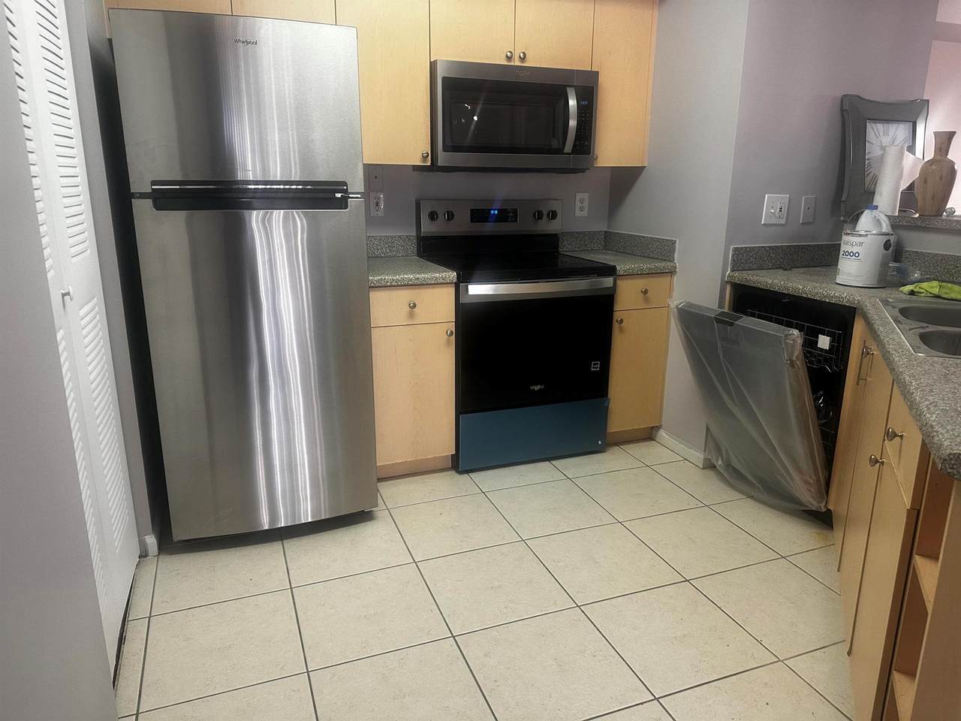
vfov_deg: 56.8
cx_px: 480
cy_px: 360
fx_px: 666
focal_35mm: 24
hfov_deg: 71.6
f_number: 1.78
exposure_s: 1/60
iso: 200
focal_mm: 6.86
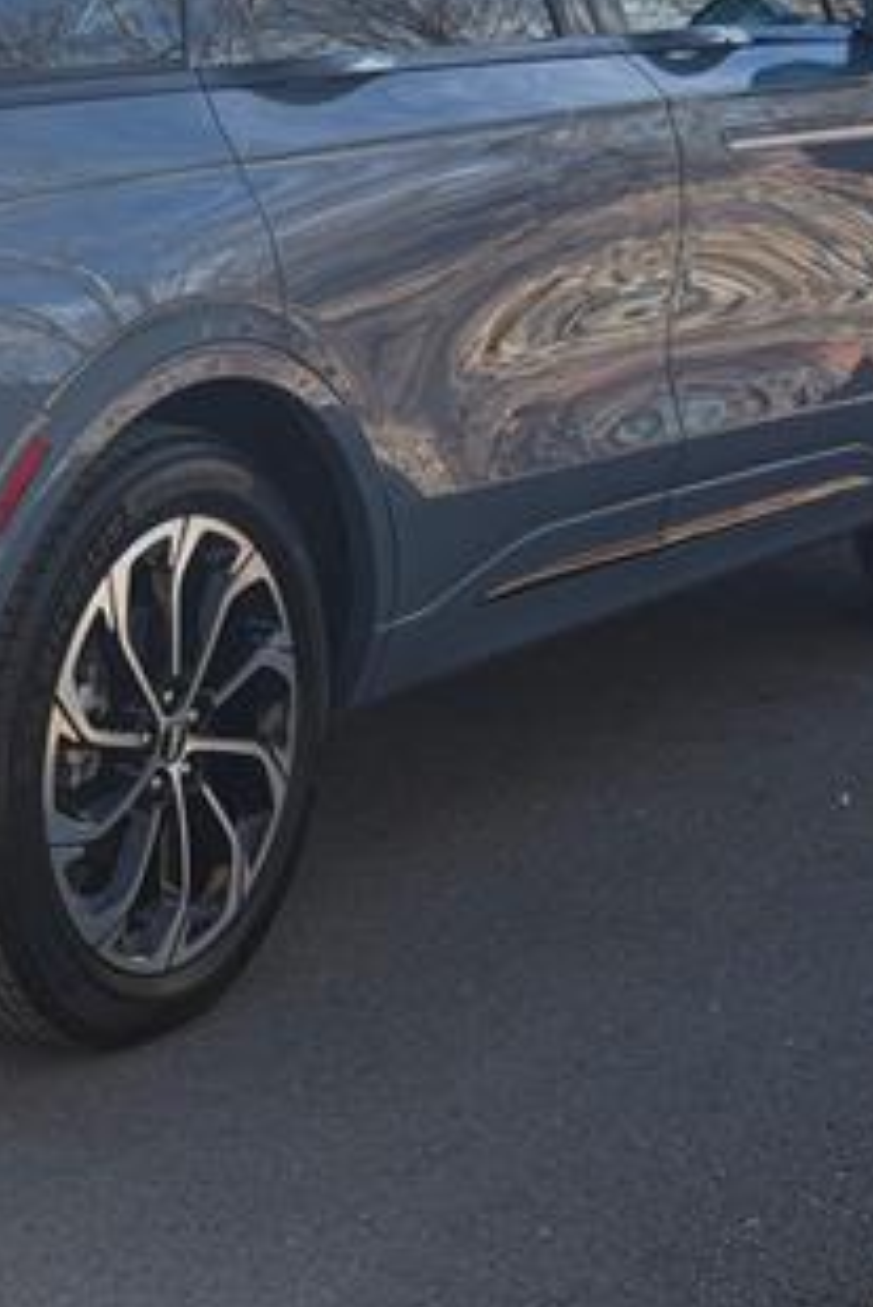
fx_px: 3742
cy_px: 304
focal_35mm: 103
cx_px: -84
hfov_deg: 13.1
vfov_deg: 19.7
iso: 100
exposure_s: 1/1838
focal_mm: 6.76
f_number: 1.78
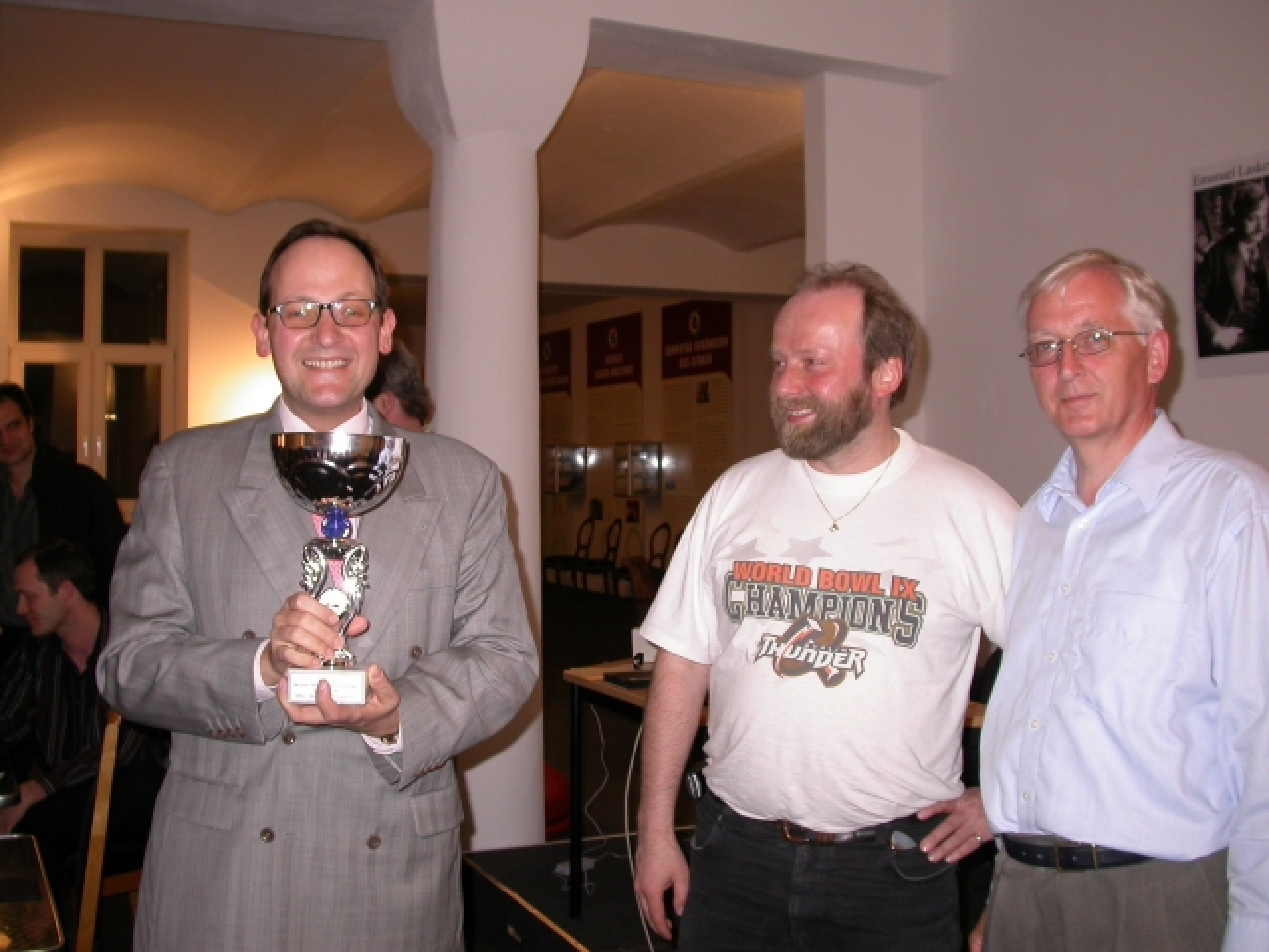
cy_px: 476
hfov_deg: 49.0
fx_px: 1393
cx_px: 634
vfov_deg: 37.7
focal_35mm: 38
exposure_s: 1/60
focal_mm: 7.85
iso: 100
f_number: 2.6
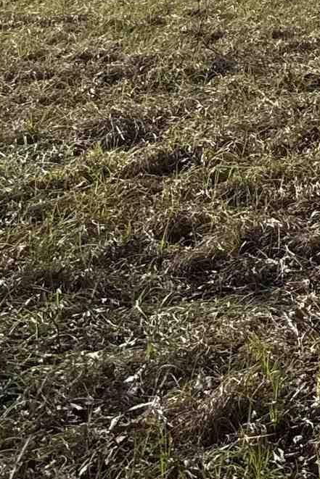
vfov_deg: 15.5
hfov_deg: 9.7
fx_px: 1546
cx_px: 888
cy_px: -345
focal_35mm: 116
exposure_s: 1/6711
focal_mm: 6.76
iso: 80
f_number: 1.78
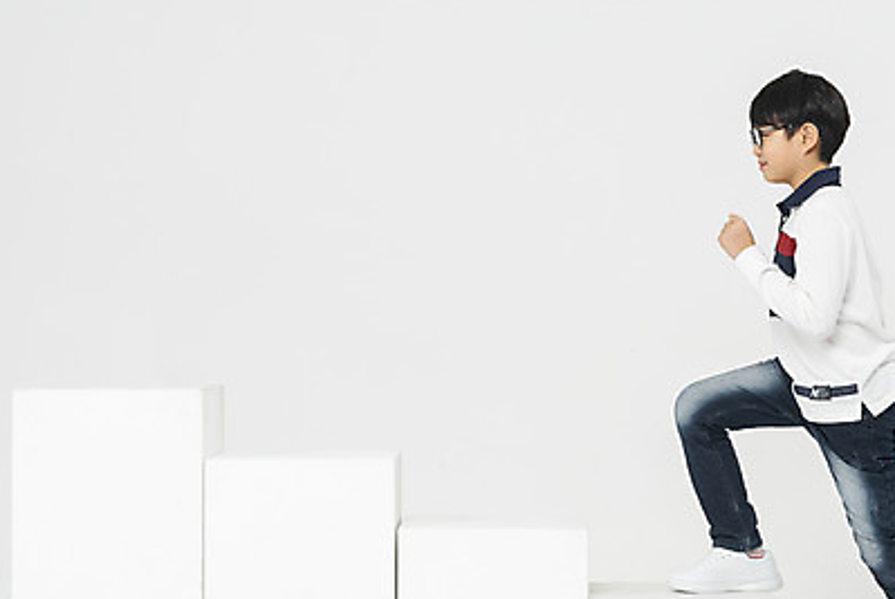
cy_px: 361
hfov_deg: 25.9
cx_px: 513
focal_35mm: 78
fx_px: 1941
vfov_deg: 17.5
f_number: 20
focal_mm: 52
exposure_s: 1/125
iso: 100
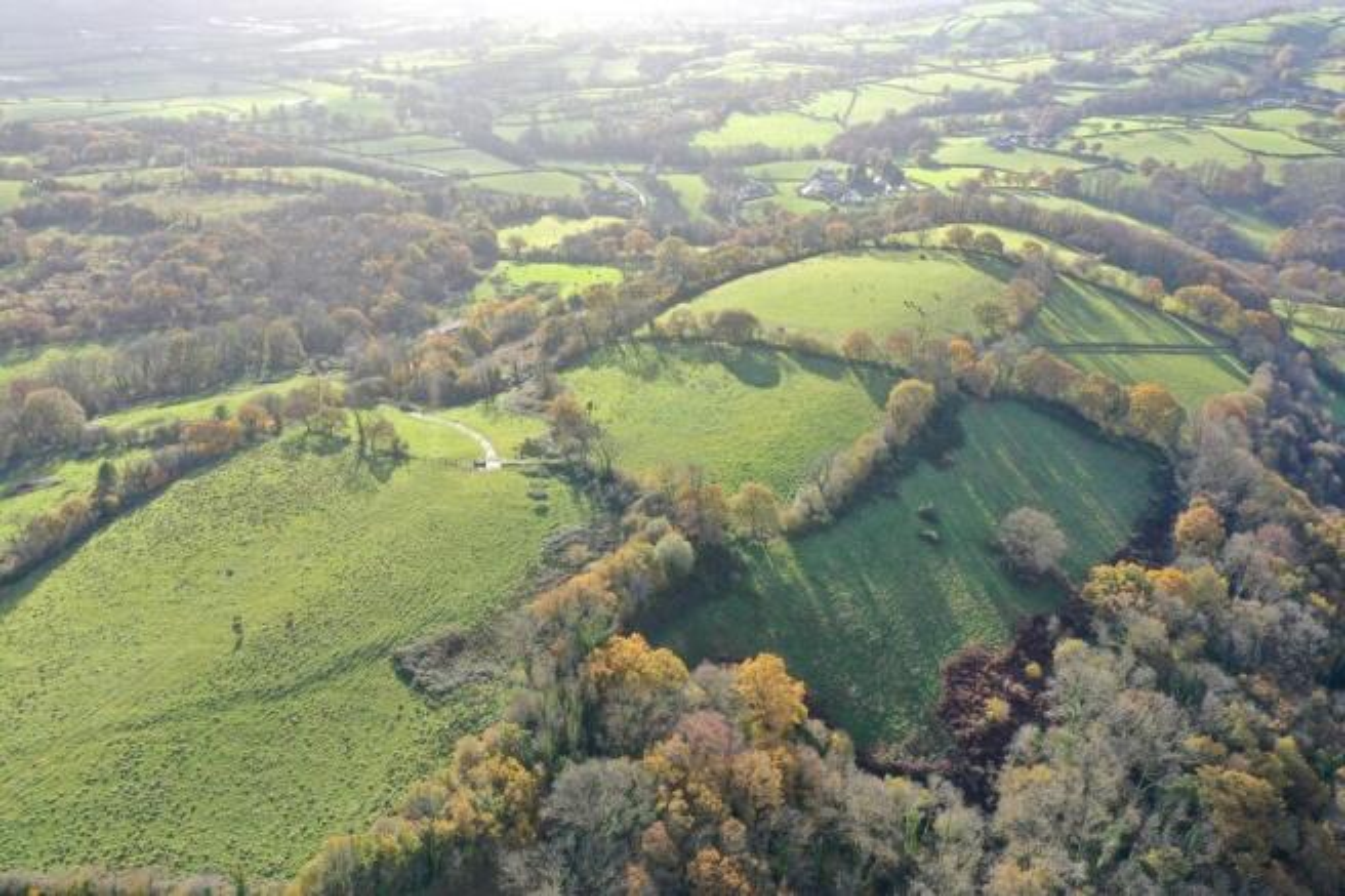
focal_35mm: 28
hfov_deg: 65.5
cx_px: 672
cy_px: 448
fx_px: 1046
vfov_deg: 46.4
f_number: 4.5
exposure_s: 1/200
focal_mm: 10.3
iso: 100
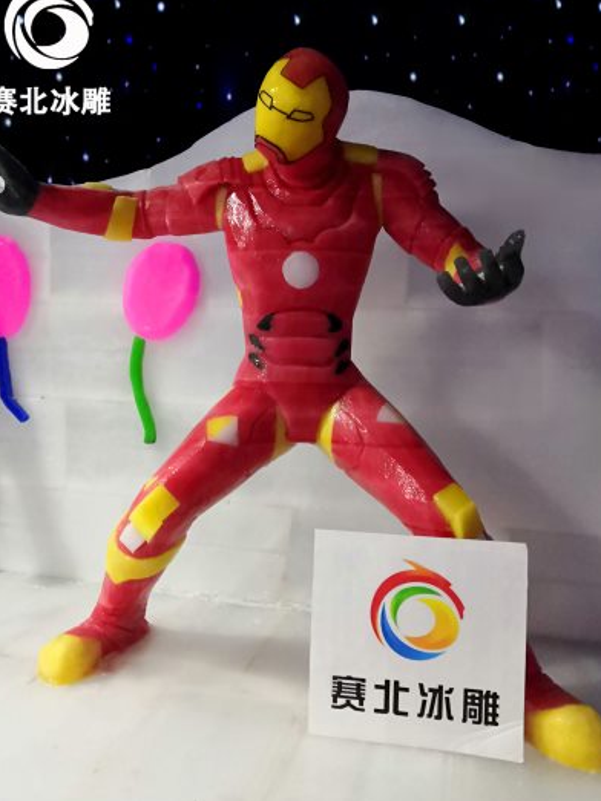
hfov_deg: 45.4
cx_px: 281
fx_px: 718
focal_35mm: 31
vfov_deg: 58.3
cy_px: 375
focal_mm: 3.95
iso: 800
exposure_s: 1/18
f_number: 1.8
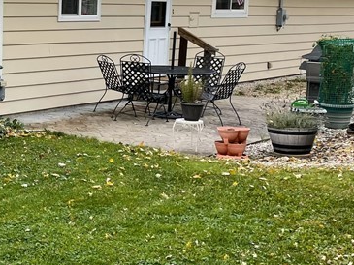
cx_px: -84
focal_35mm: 73
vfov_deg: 20.1
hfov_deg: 24.0
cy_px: 93
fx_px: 747
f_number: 1.6
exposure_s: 1/647
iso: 32
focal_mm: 4.2
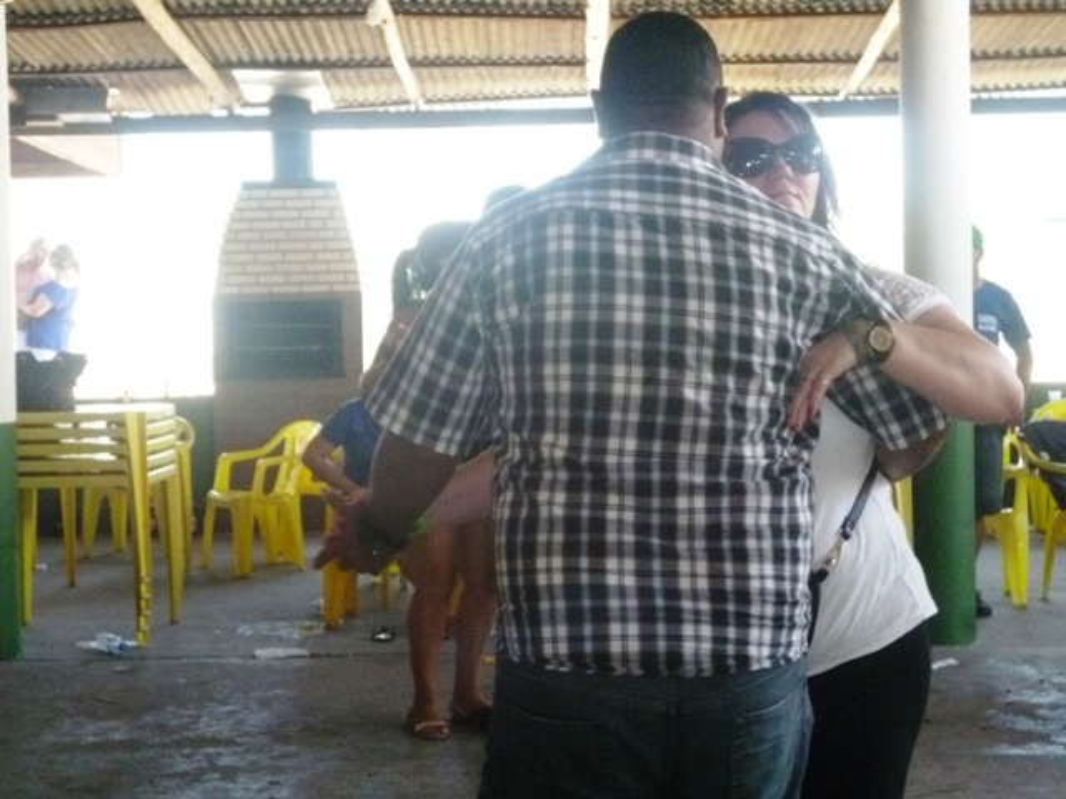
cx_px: 533
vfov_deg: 23.3
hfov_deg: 30.7
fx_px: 1940
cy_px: 400
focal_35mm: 63
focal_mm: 11.2
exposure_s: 1/125
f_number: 4.7
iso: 640
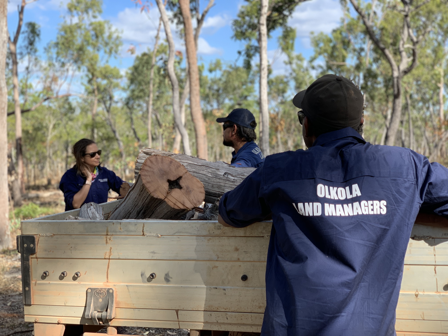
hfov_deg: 36.8
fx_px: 673
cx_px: 224
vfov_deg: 28.0
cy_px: 168
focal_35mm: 52
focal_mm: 6
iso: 16
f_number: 2.4
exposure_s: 1/406
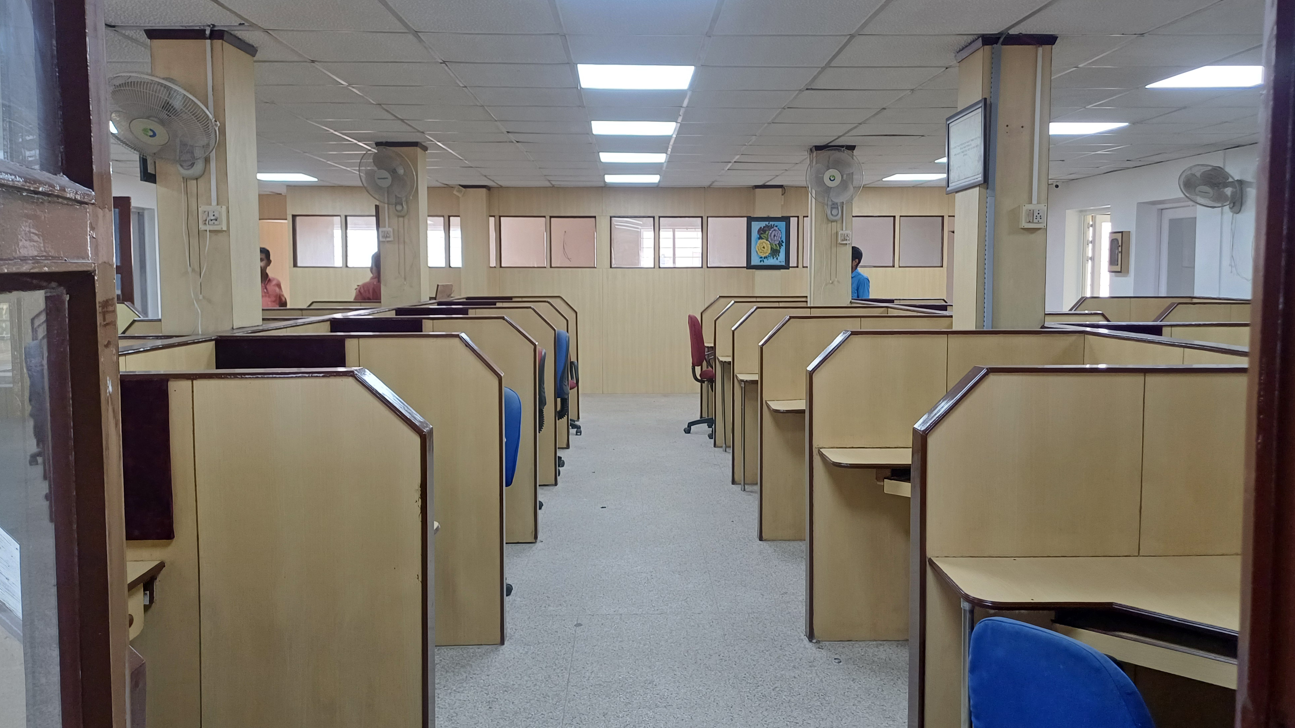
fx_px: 962
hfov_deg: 67.9
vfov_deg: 41.5
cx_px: 658
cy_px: 333
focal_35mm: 28
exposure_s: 1/50
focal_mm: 4.65
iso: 160
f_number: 1.8
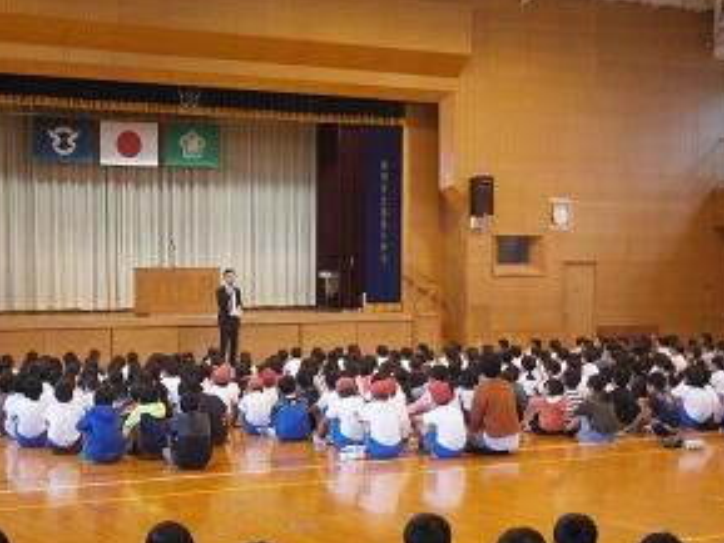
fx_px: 1360
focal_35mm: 65
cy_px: 368
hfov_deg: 29.6
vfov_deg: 22.5
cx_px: 238
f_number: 3.4
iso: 200
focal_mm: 8.3
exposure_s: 1/25
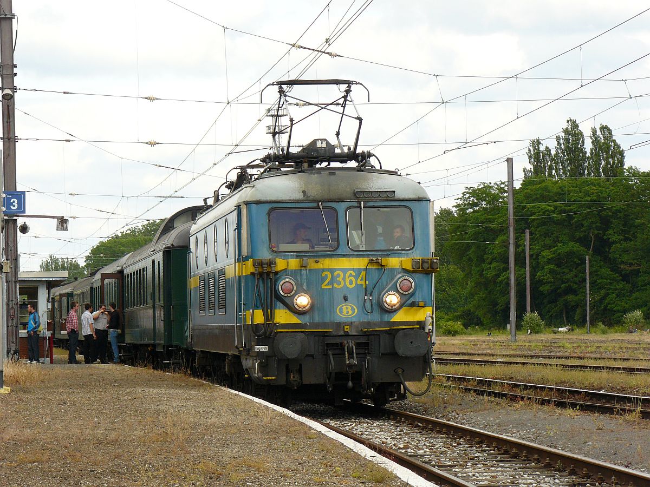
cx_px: 325
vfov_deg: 9.8
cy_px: 244
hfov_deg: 13.1
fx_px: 2835
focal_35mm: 151
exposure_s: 1/200
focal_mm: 25.1
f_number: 5.6
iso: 100
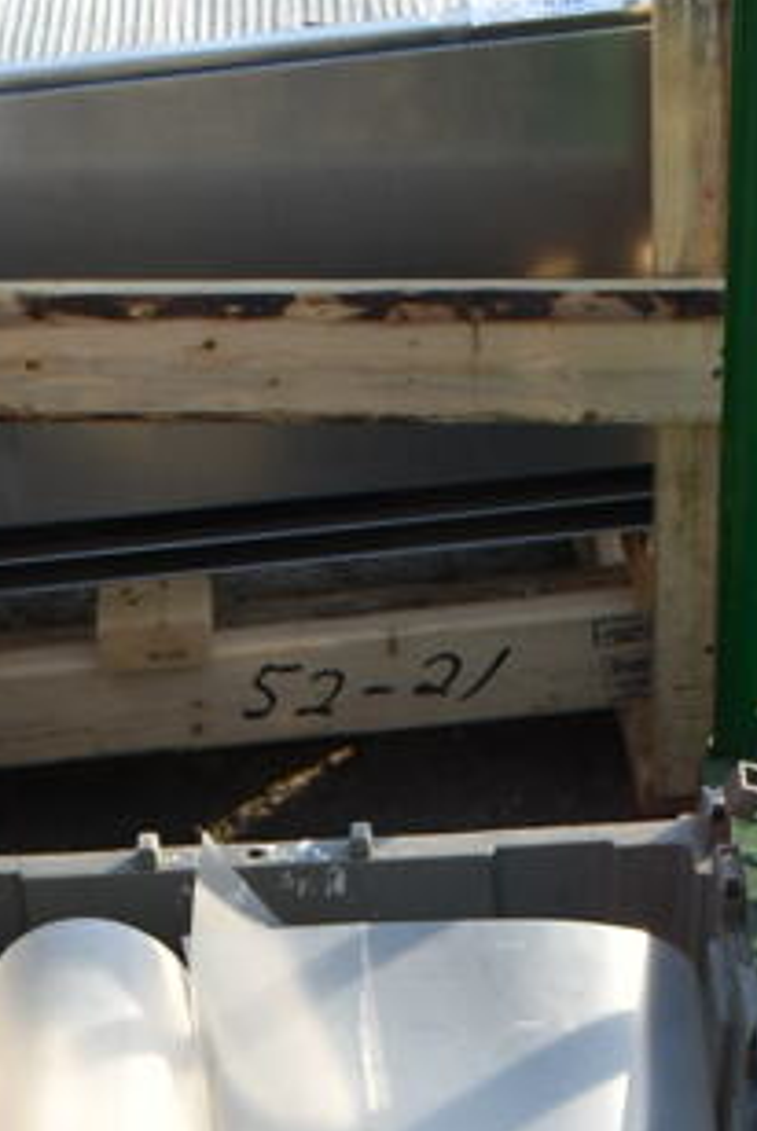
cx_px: 206
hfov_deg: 17.0
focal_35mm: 80
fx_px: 2517
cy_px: 1346
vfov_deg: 23.3
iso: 100
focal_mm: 18
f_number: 6.3
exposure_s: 1/160
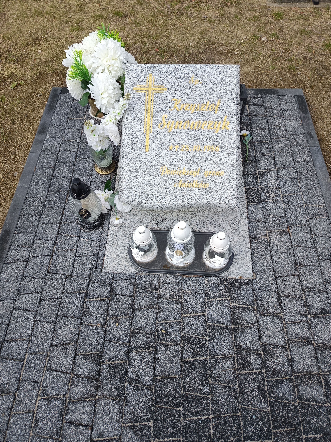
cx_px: 166
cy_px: 221
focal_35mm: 24
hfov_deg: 56.8
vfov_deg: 71.6
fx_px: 306
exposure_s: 1/259
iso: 50
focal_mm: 5.31
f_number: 1.7
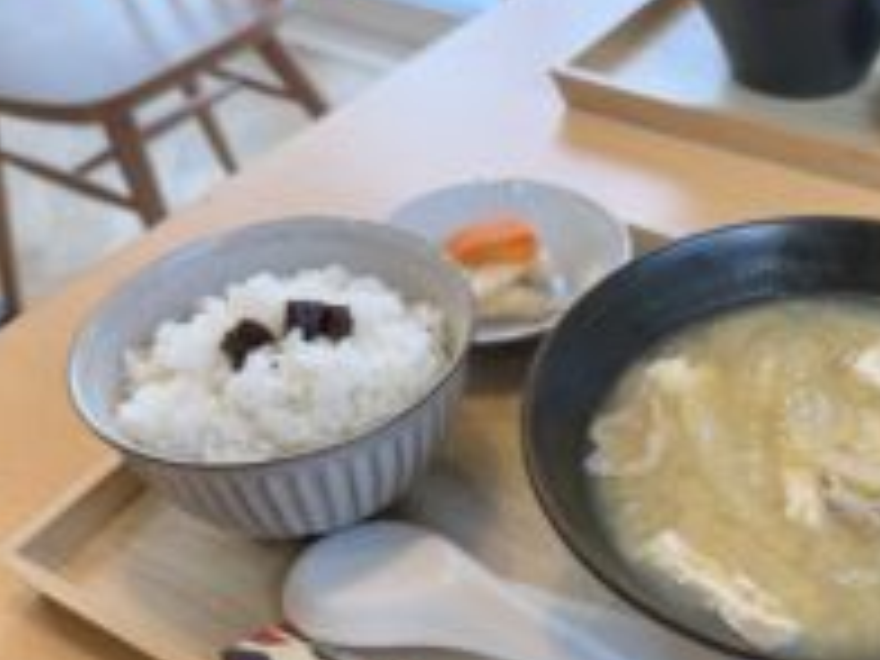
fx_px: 1119
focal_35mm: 44
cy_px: 400
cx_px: 660
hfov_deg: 41.7
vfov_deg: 32.8
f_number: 1.78
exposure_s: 1/138
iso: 50
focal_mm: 6.76
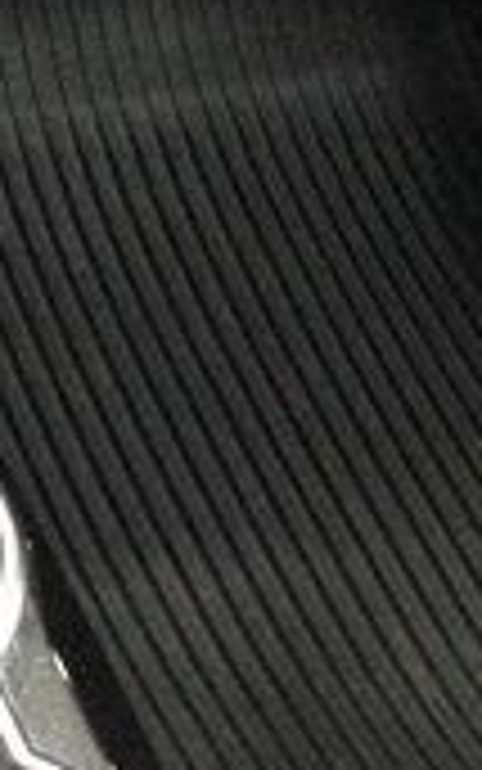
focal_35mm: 127
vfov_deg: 16.4
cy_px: 257
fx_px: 2667
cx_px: -162
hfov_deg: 10.1
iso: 400
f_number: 2.4
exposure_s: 1/15
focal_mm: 3.3
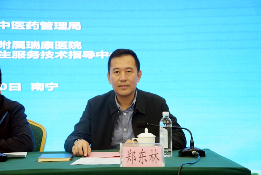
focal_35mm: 78
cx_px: 130
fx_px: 566
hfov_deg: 26.0
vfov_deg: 17.5
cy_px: 88
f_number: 5.6
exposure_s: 1/80
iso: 1000
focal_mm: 78
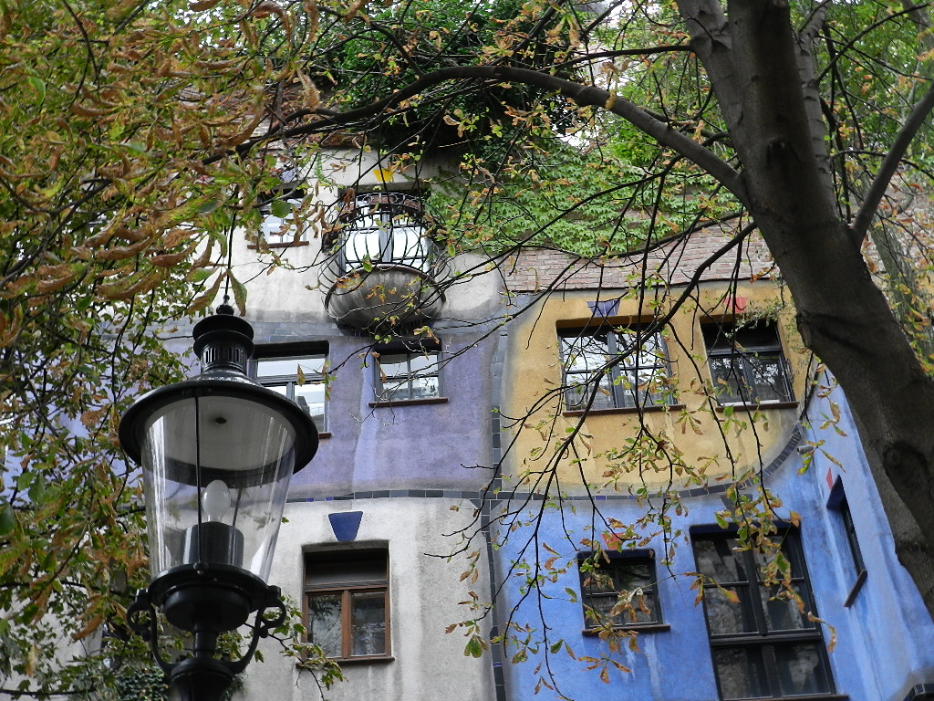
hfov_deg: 42.1
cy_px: 350
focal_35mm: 45
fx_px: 1214
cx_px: 467
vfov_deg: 32.2
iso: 160
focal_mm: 8.1
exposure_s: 1/40
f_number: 4.2
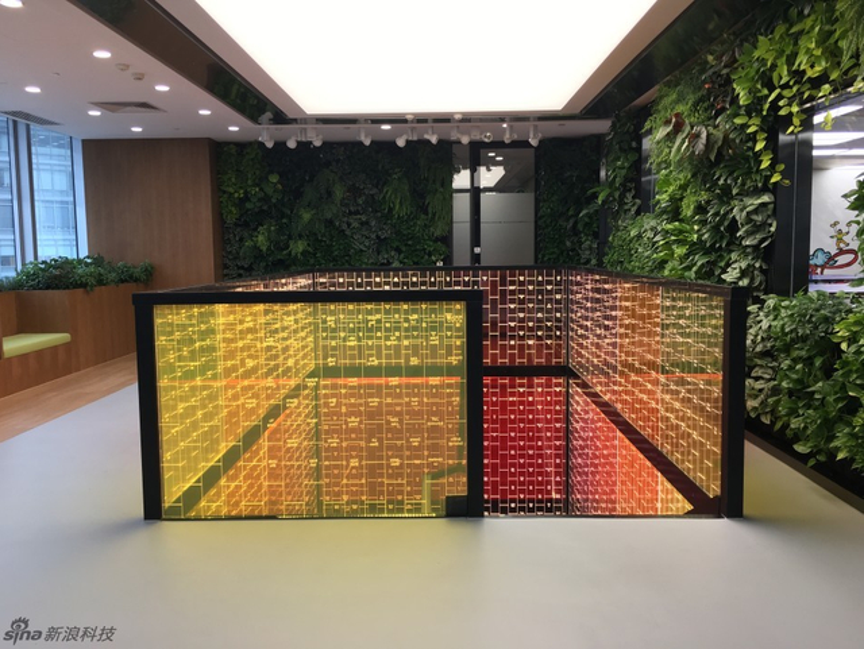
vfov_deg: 48.3
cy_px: 324
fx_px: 724
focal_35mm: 29
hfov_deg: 61.6
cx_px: 432
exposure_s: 1/33
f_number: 2.2
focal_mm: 4.15
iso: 25
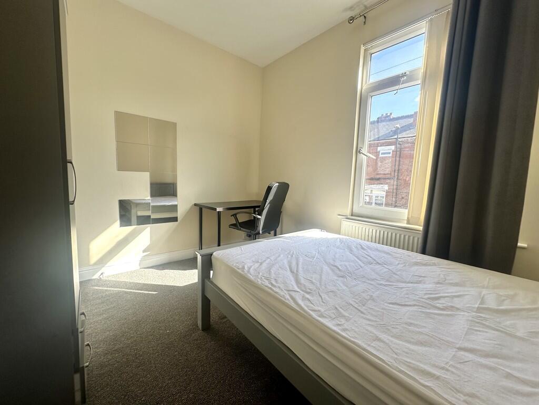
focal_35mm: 14
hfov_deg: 102.1
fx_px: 218
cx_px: 270
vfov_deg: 85.7
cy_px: 202
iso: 40
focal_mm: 2.22
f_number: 2.2
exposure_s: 1/197
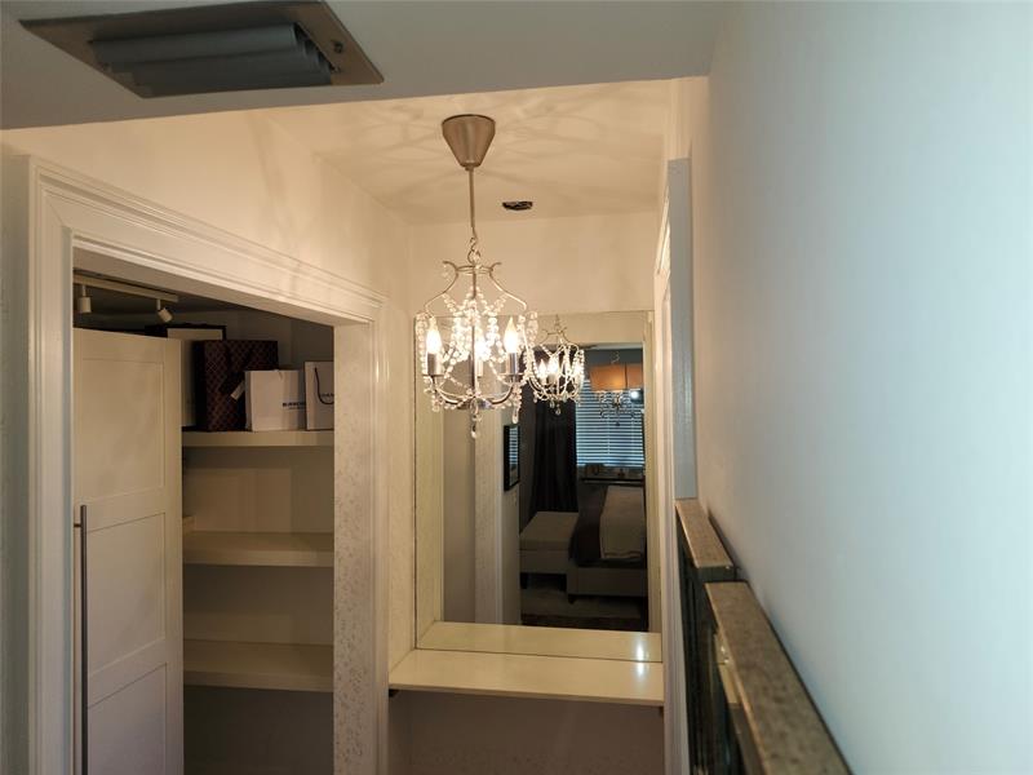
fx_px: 686
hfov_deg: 73.9
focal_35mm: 23
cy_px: 388
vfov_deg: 58.9
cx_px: 516
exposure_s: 1/120
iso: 40
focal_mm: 5.54
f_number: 1.8
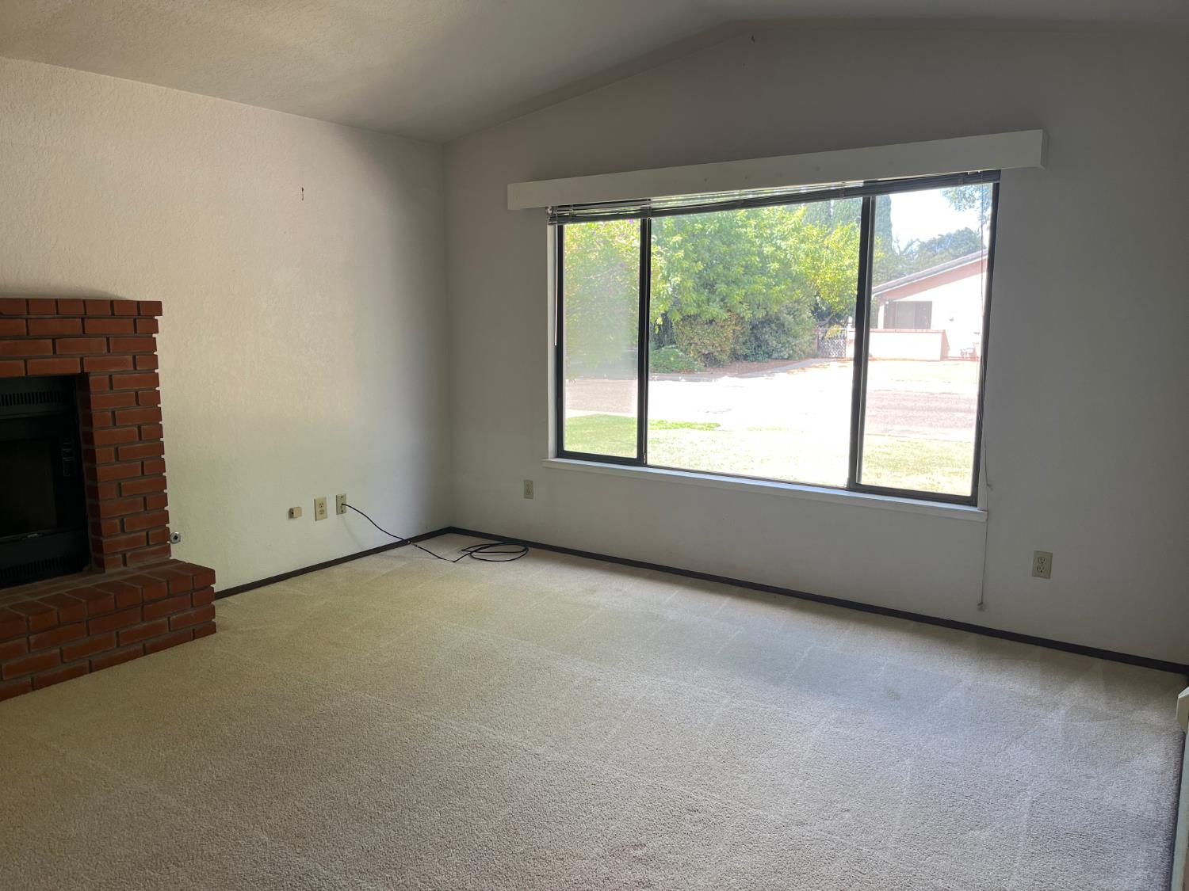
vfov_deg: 53.1
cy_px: 446
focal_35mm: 26
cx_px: 594
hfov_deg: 67.3
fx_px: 893
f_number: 1.6
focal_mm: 5.1
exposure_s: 1/122
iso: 40
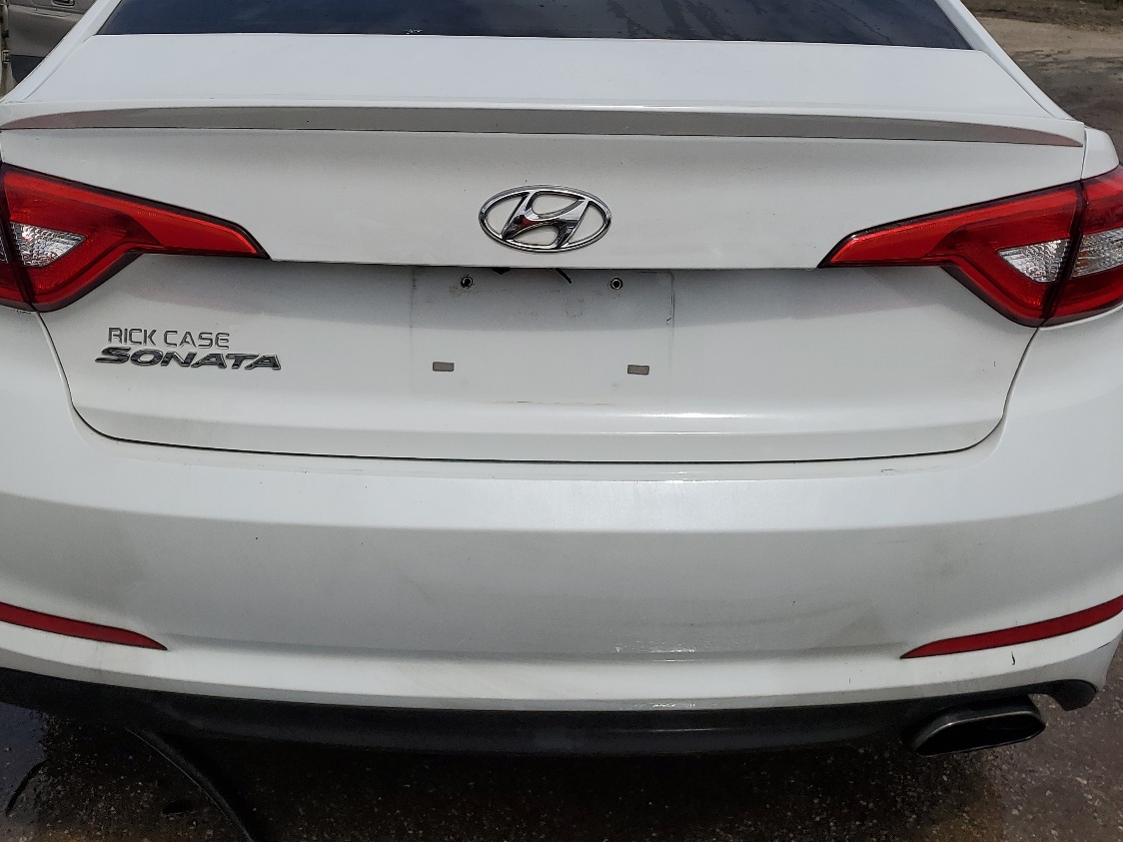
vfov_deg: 38.1
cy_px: 267
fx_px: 1200
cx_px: 529
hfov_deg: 50.1
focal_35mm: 37
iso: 51
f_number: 1.5
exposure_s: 1/10000
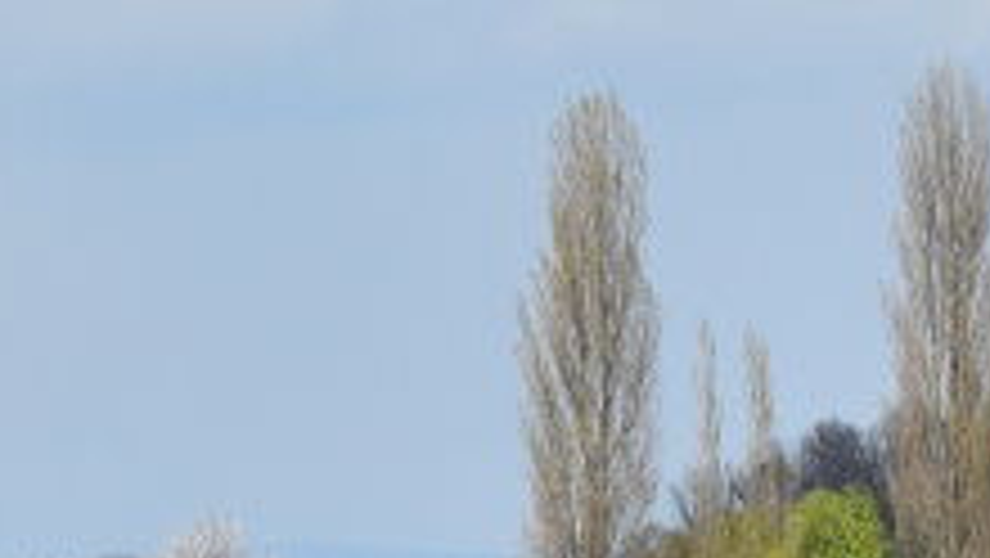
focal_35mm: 599
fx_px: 15732
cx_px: 446
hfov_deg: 3.6
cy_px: 1580
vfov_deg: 2.0
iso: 1000
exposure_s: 1/1600
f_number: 14
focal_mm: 70
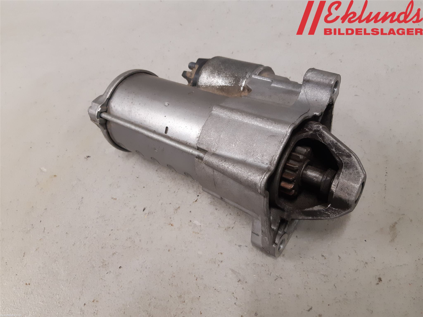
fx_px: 318
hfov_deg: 67.3
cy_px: 158
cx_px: 212
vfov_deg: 53.1
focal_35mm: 26
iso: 200
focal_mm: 3.93
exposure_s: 1/50
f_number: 1.7
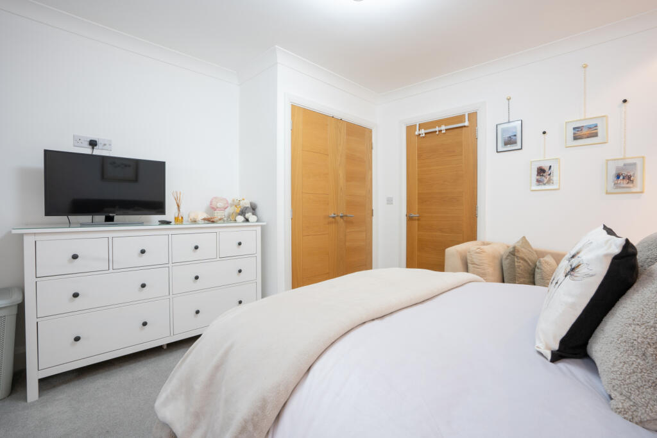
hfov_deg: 96.7
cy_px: 219
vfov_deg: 73.8
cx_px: 328
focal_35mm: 16
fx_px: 292
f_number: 11
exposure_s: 1/3
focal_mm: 16
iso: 400
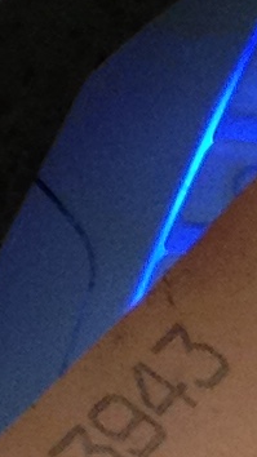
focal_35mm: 130
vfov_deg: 15.6
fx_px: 1576
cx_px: 444
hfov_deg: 9.0
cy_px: 622
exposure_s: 1/30
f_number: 2.4
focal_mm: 2.15
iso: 160
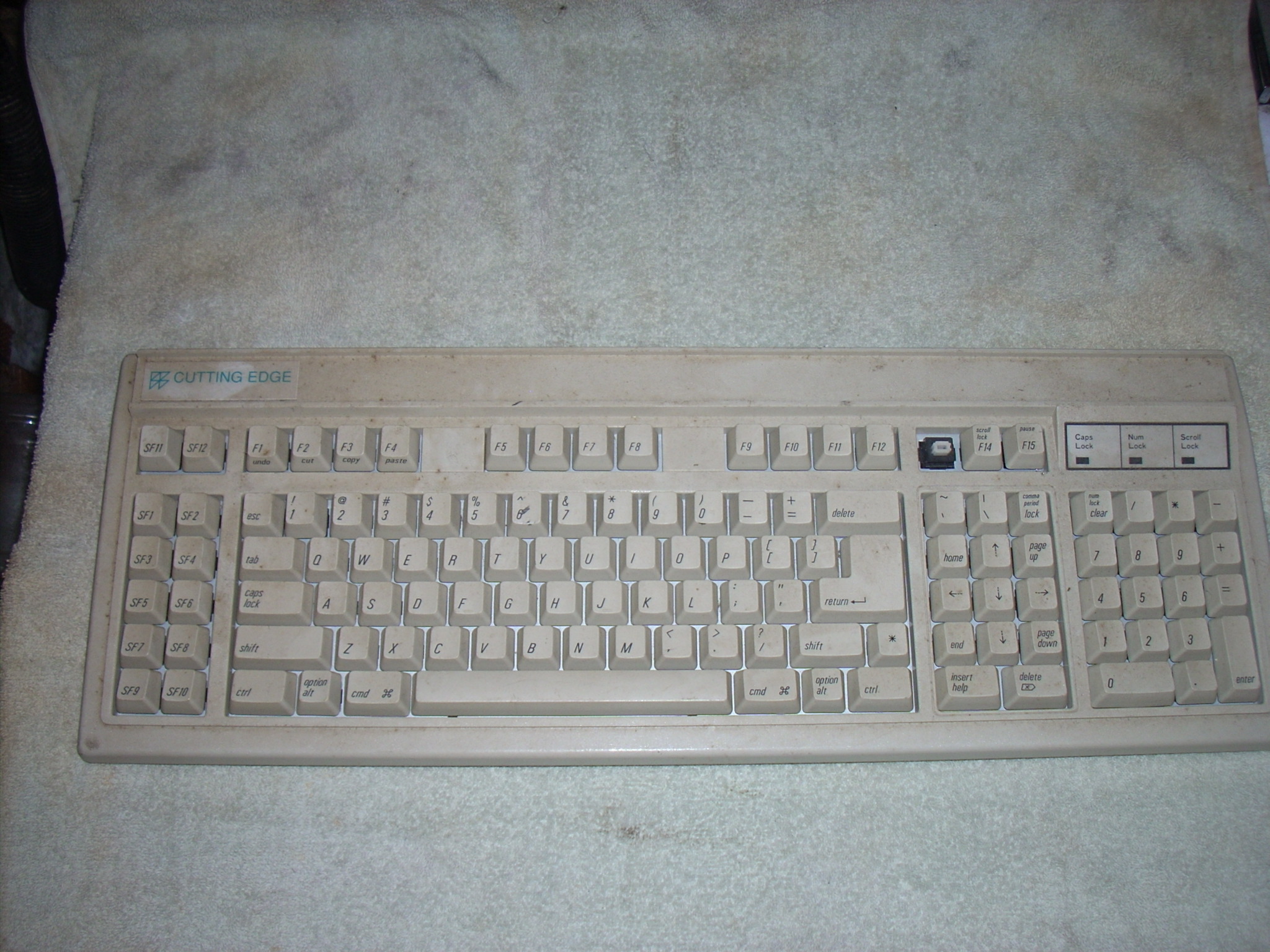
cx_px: 635
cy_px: 476
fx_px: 1357
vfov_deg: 38.7
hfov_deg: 50.1
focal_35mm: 37
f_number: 2.8
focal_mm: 6.2
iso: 64
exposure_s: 1/60
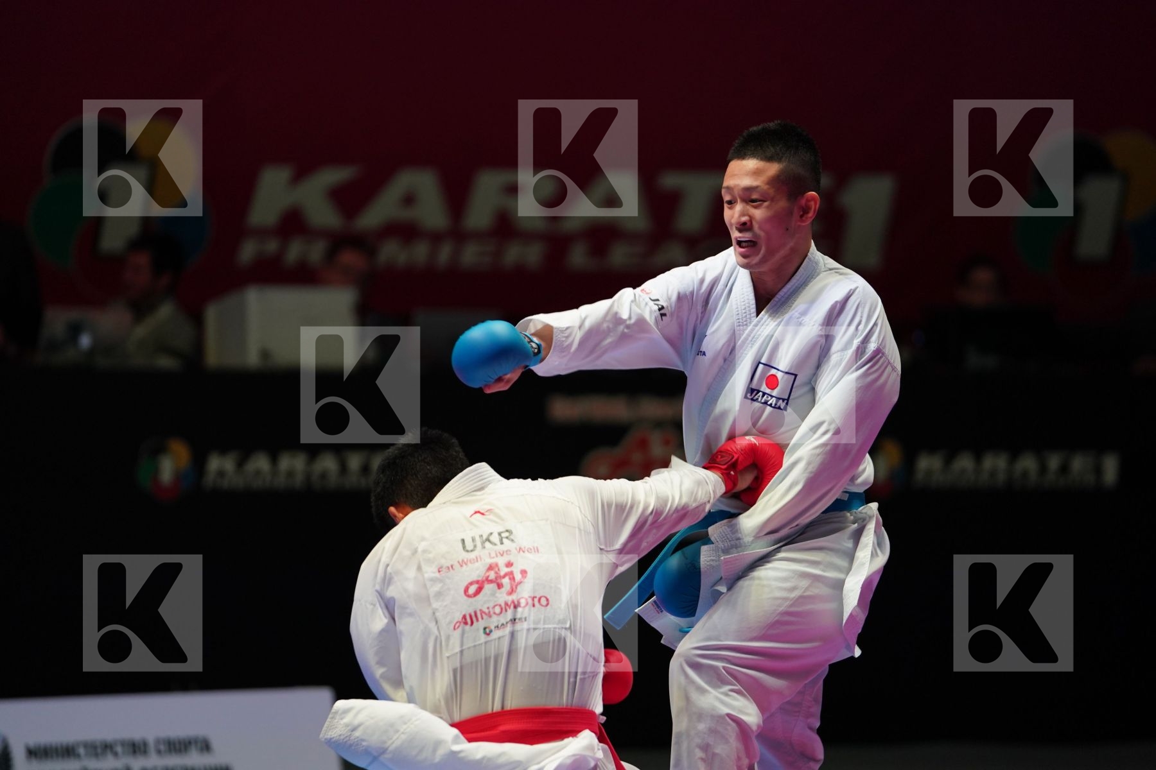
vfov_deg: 6.9
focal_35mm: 200
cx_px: 578
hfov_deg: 10.3
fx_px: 6422
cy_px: 385
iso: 1600
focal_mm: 200
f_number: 2.8
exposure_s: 1/1000
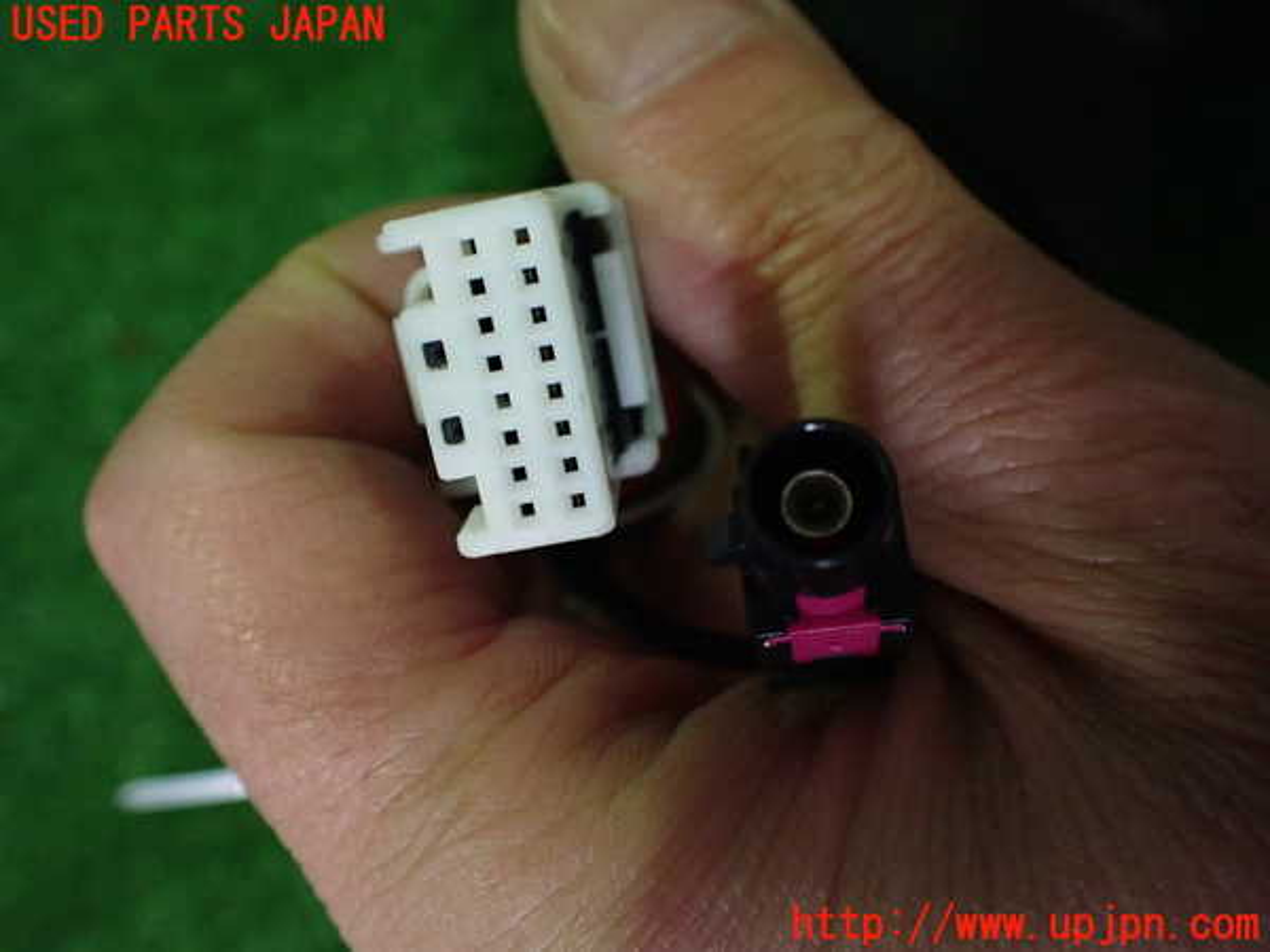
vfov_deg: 46.8
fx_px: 1101
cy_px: 476
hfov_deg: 60.0
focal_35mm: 30
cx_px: 635
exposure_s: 1/100
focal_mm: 5.4
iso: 800
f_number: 2.3
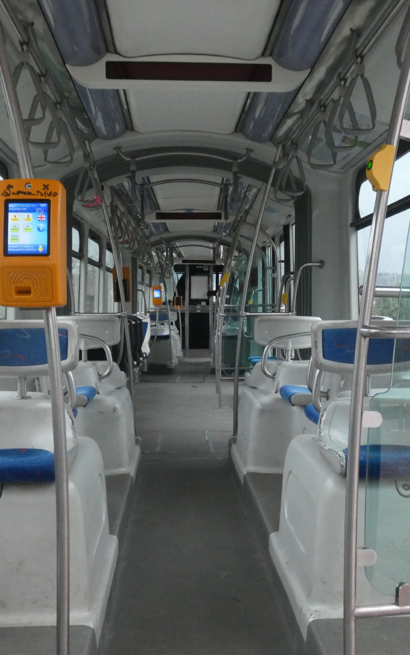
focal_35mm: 43
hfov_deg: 29.8
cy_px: 329
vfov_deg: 46.2
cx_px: 231
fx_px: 768
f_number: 3.3
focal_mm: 5.3
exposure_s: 1/80
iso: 800
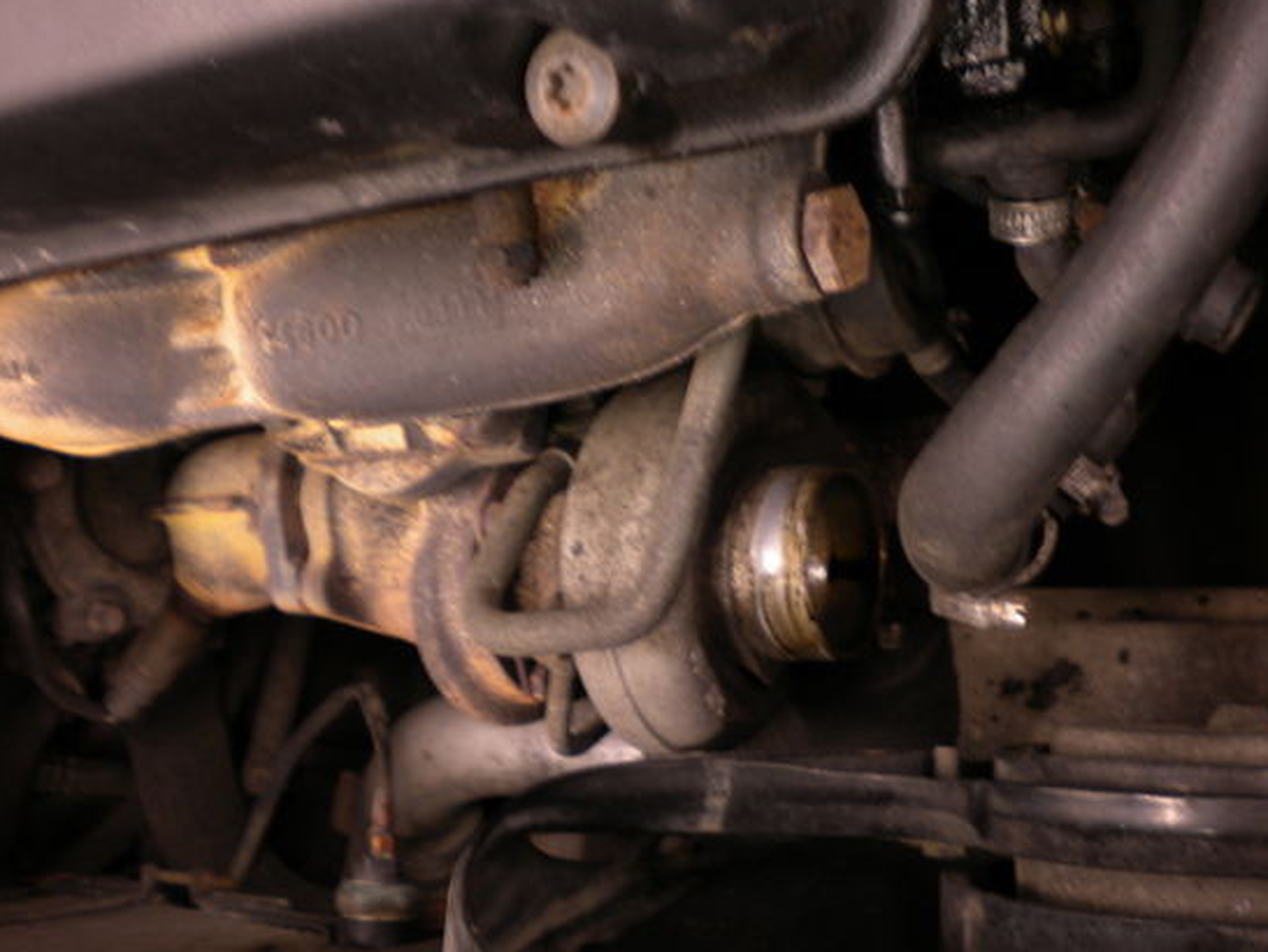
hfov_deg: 45.7
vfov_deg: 35.1
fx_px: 1503
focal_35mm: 41
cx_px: 660
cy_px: 509
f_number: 3.1
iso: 80
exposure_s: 1/8
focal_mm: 6.3
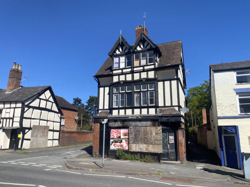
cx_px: 125
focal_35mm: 26
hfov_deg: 67.3
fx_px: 188
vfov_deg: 53.1
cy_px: 94
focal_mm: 4.25
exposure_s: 1/3040
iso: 32
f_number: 1.8
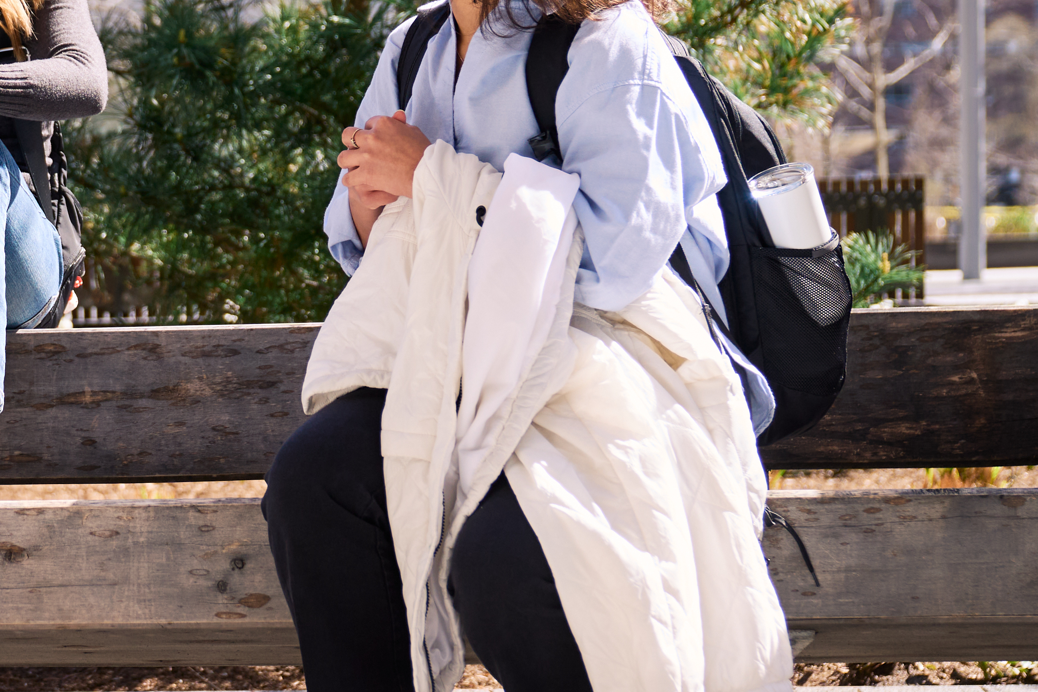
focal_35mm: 94
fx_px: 2710
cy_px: 360
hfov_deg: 21.1
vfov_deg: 14.6
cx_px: 69
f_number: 2.8
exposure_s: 1/2000
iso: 500
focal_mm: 42
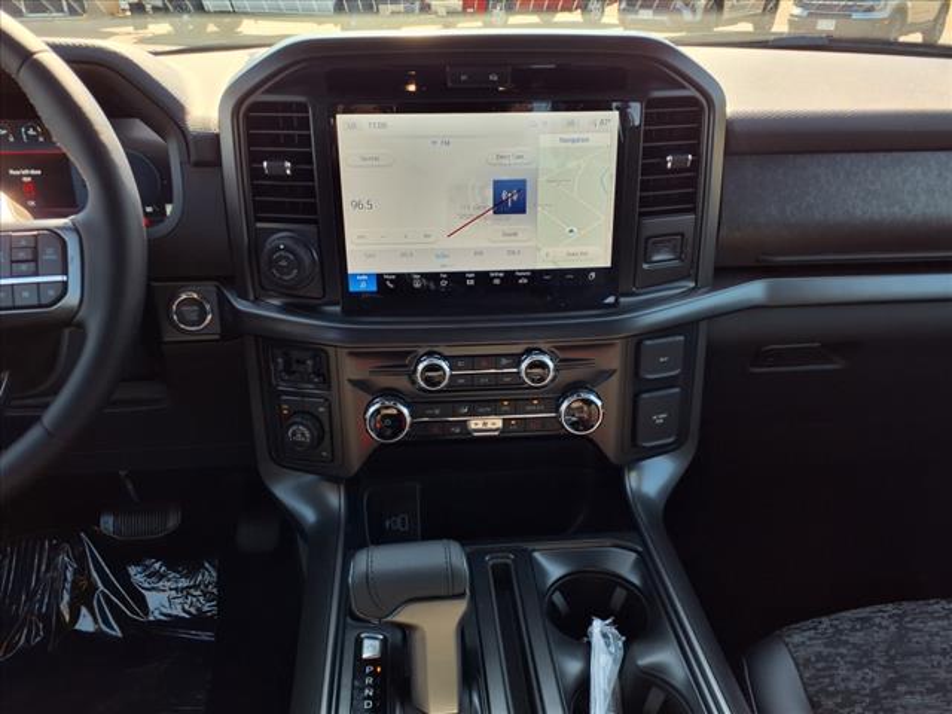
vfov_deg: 51.4
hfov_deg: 65.3
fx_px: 743
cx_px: 476
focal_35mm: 27
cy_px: 357
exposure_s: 1/172
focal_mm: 3.58
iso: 40
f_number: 1.9
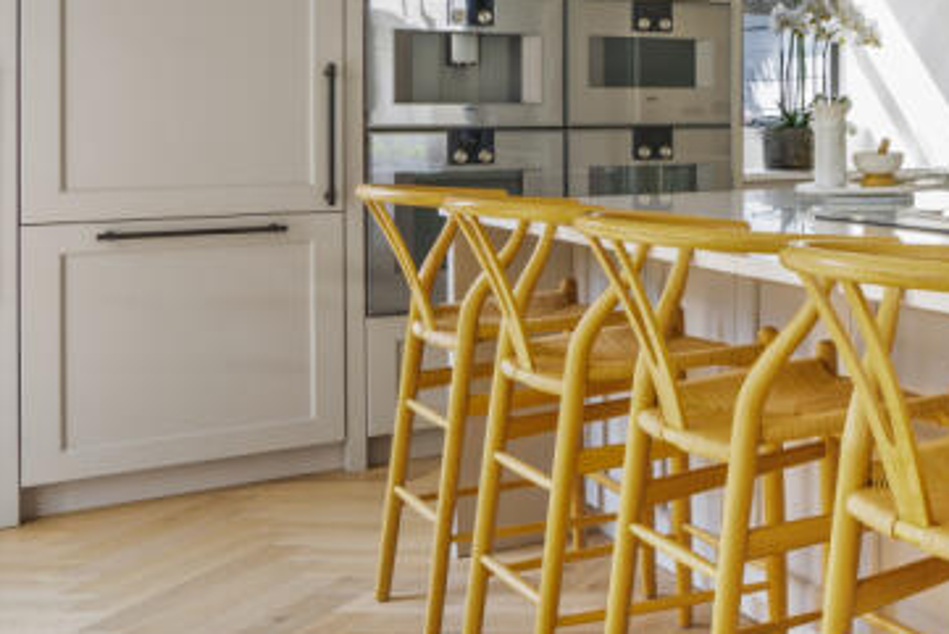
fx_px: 1345
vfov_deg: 26.0
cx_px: 1320
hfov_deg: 29.0
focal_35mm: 51
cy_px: 114
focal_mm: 18
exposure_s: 1/6
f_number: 11
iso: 200
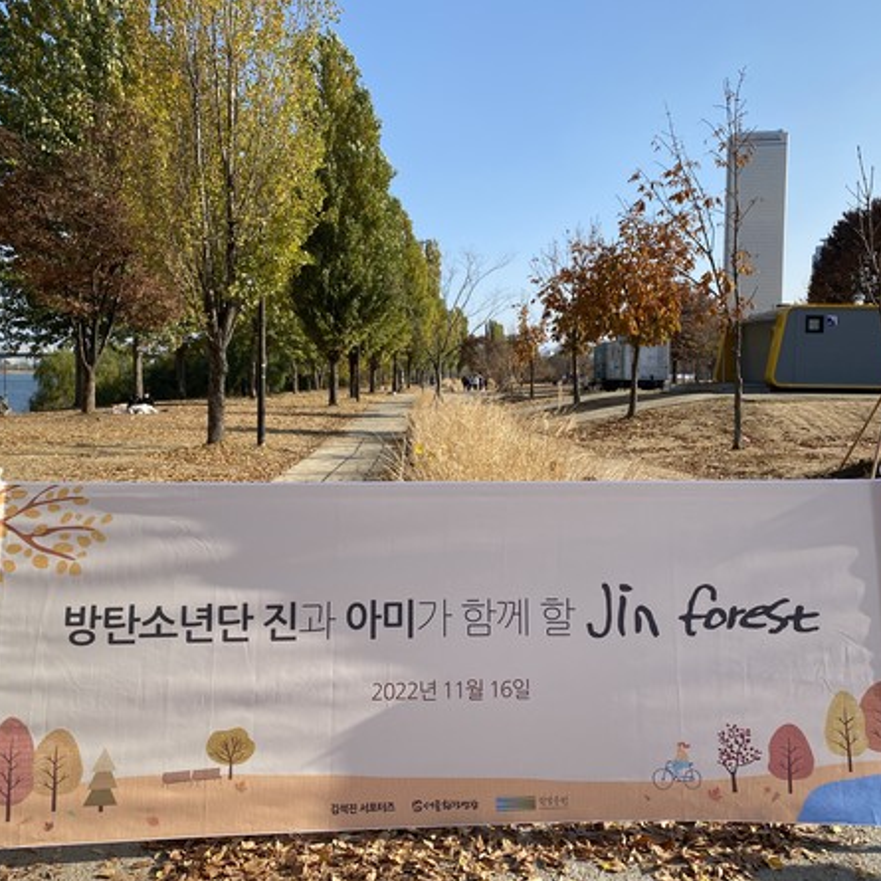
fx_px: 893
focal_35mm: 31
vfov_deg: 52.5
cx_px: 451
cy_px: 443
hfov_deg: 52.5
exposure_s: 1/2410
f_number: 1.8
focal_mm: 4.25
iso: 32
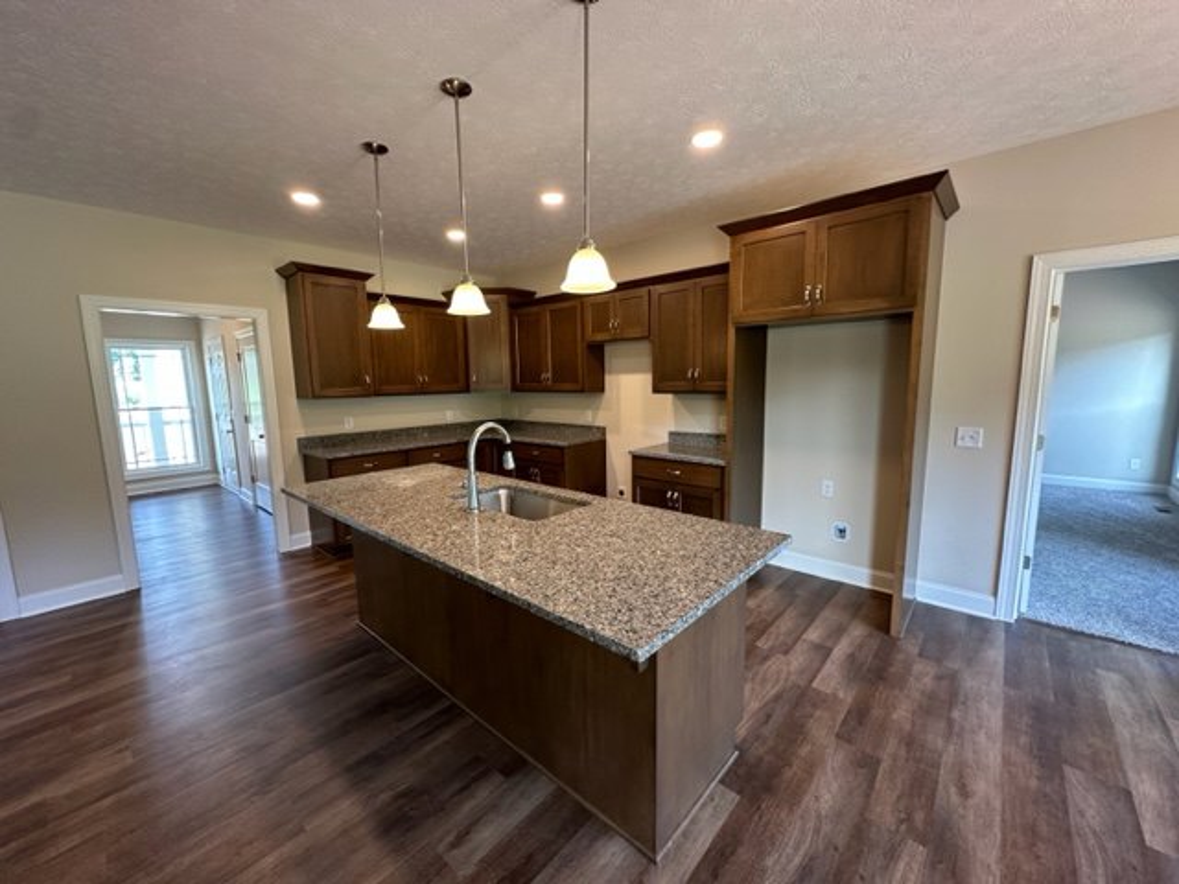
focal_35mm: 14
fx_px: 477
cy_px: 442
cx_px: 590
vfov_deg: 85.7
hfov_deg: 102.1
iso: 200
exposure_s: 1/60
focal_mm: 2.22
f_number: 2.2
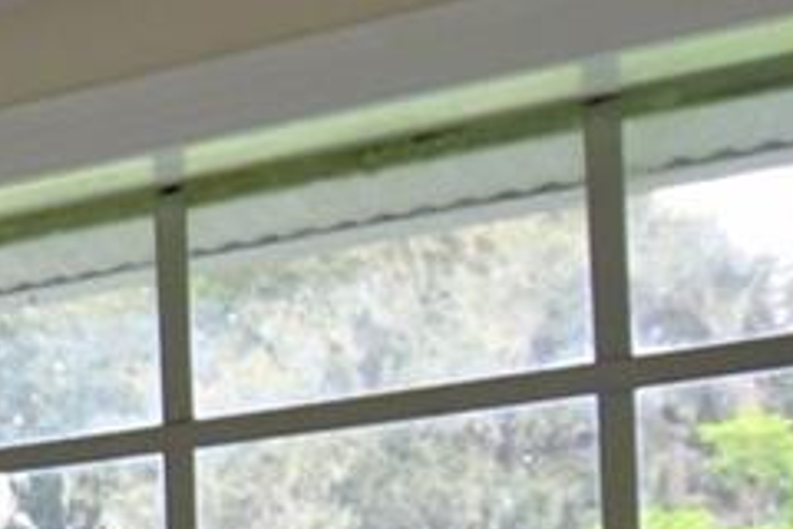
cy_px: 807
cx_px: -1018
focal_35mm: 100
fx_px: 2203
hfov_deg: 14.6
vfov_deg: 12.9
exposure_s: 1/125
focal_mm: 10
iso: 320
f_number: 4.5
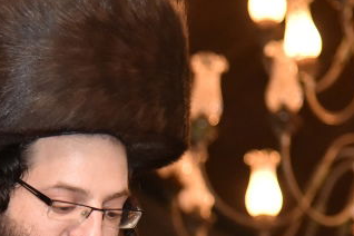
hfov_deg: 7.4
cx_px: 22
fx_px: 2724
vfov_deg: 4.9
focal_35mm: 277
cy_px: 293
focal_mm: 86
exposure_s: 1/125
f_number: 4
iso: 1600
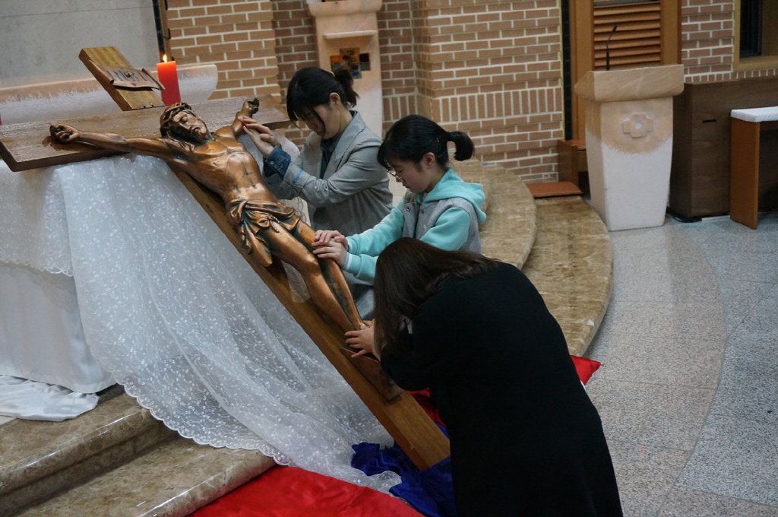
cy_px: 258
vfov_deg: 31.8
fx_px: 907
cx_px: 389
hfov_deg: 46.5
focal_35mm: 42
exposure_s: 1/125
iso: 3200
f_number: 4.5
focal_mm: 28
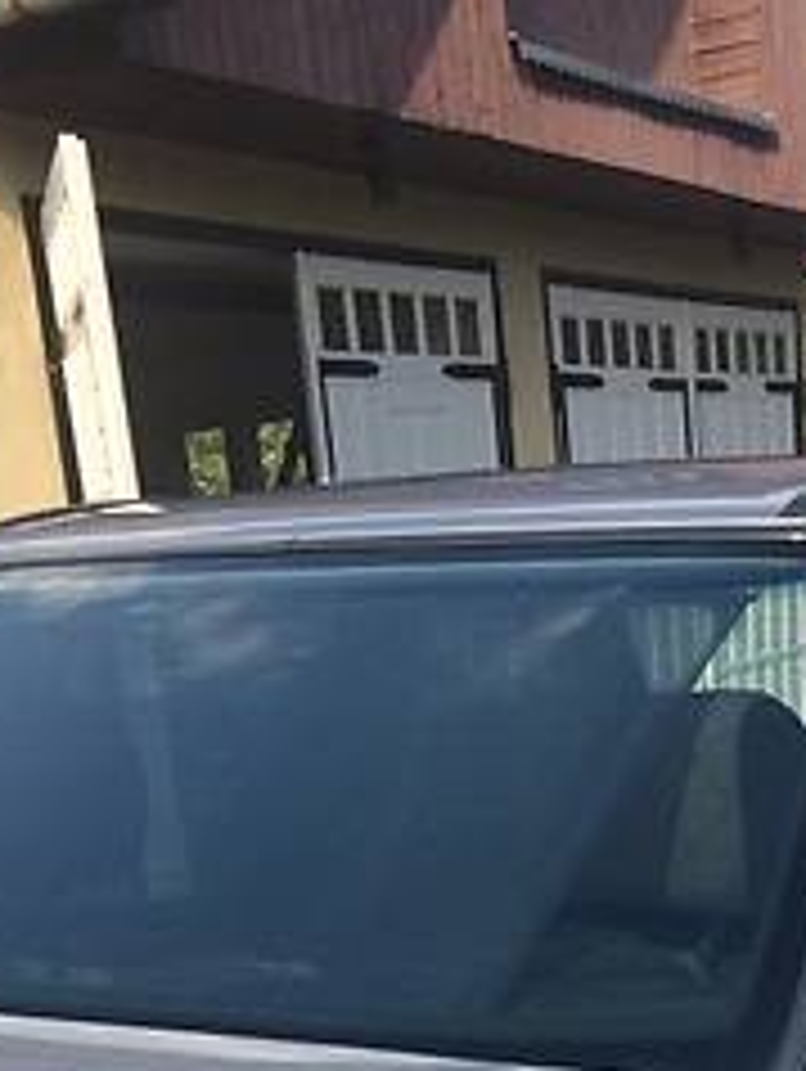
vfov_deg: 23.8
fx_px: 2262
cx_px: 585
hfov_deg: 20.1
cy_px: 1346
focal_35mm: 73
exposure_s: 1/1053
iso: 32
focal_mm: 4.2
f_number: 2.2
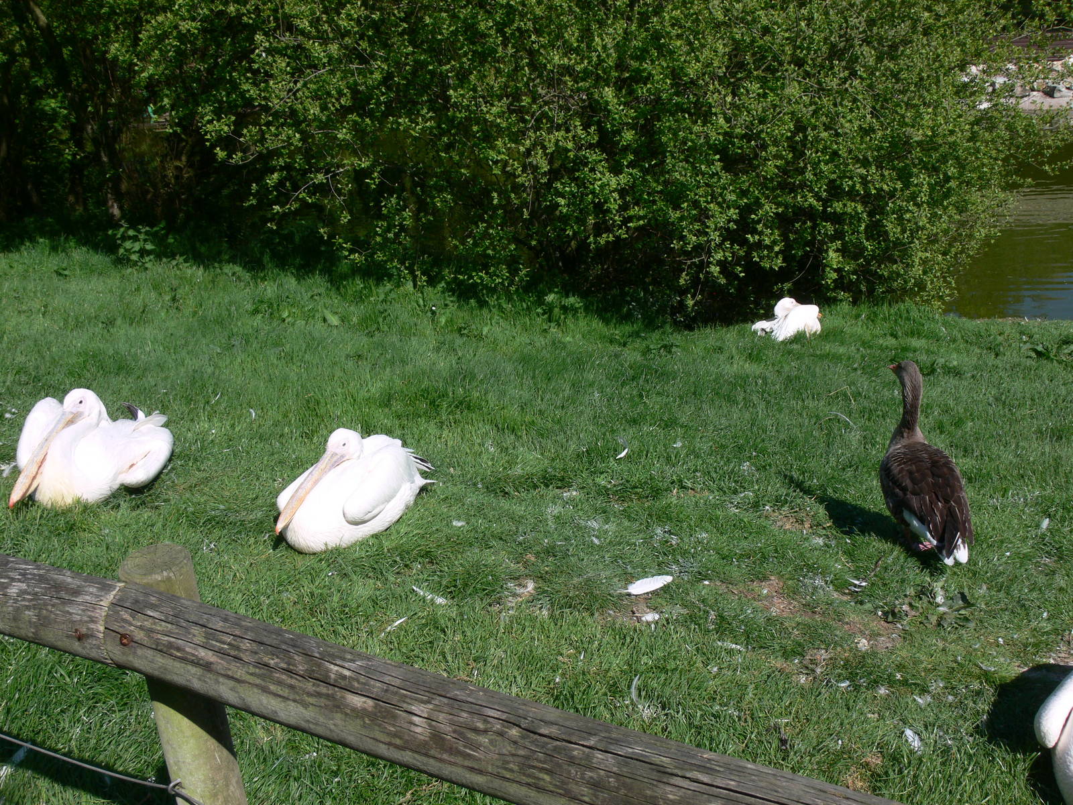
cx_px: 536
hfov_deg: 52.6
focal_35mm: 35
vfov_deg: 40.7
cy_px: 402
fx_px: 1085
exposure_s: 1/400
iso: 80
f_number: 5.6
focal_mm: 7.4
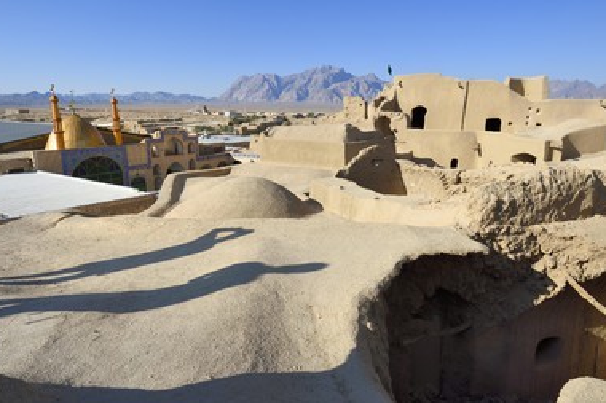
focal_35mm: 21
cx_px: 317
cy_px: 194
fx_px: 353
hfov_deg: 81.2
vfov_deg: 59.4
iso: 200
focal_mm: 19
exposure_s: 1/200
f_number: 14
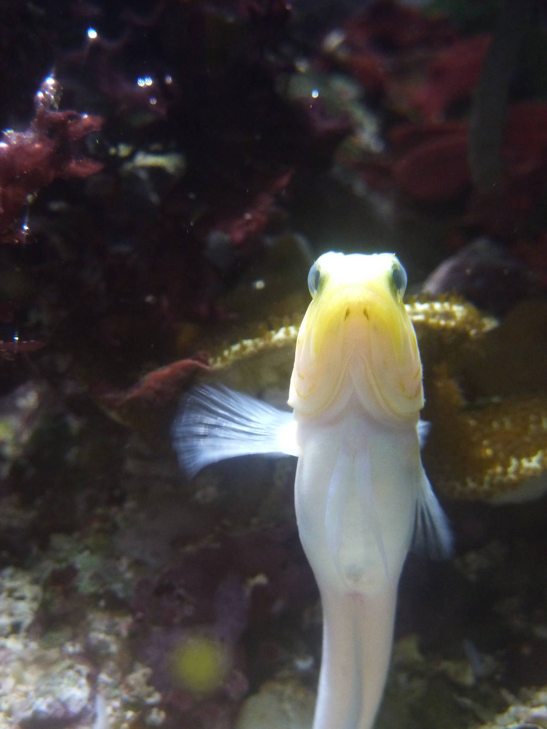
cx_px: 274
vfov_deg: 38.9
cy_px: 370
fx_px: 1032
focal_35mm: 49
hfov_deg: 29.7
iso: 400
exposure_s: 1/30
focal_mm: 7.9
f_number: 3.8
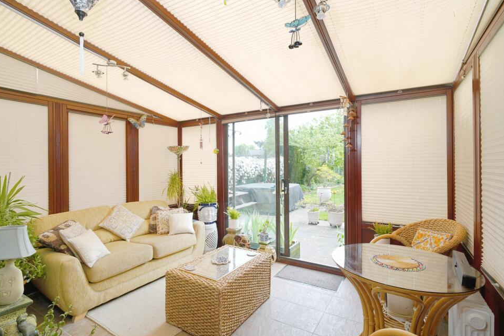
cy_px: 174
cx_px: 244
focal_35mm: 17
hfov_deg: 93.2
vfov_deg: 70.4
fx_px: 238
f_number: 8
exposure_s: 1/30
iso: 200
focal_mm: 16
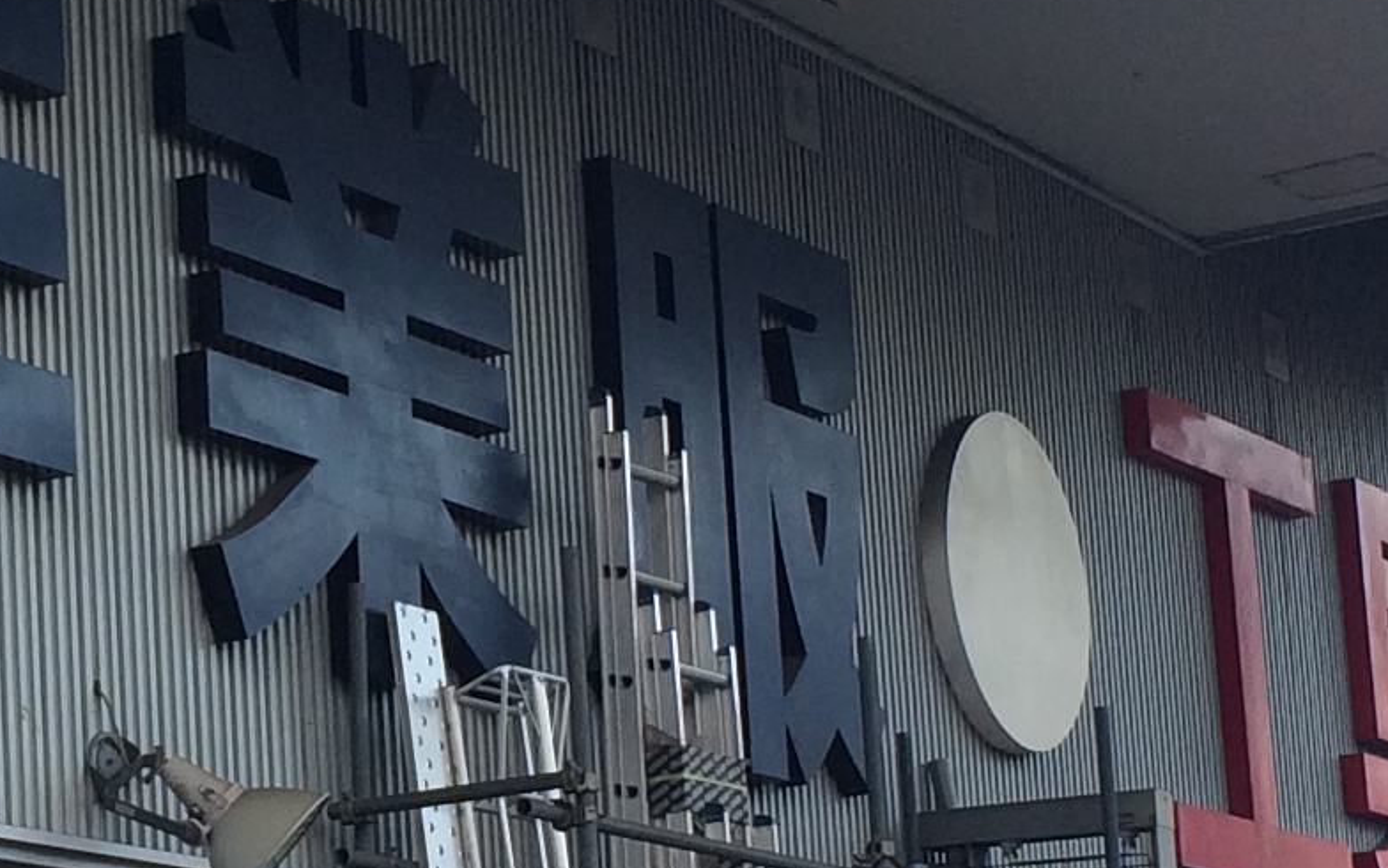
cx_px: 271
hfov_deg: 16.2
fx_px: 4842
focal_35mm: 128
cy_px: 583
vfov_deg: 10.2
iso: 32
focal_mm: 4.15
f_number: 2.2
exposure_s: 1/120
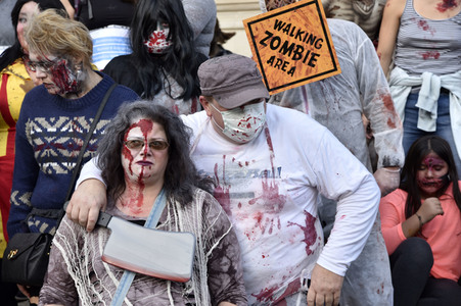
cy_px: 153
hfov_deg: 26.0
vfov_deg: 17.5
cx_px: 230
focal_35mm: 78
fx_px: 998
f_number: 7.1
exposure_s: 1/200
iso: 400
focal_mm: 78
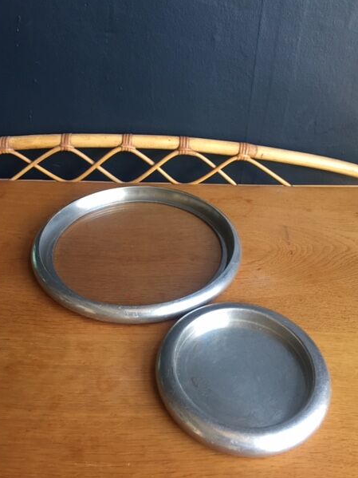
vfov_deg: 58.3
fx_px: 428
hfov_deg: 45.4
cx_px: 180
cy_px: 225
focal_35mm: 31
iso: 64
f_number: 2.2
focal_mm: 4.15
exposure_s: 1/33
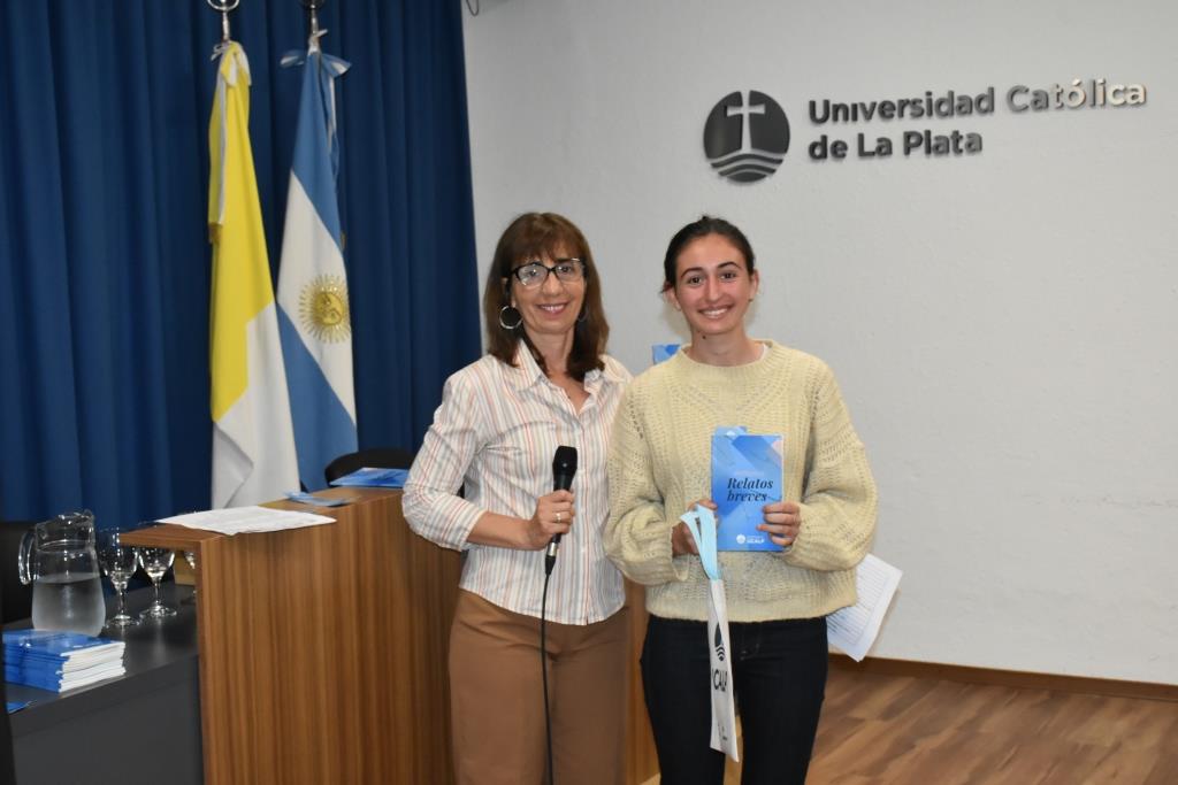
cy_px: 392
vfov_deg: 26.5
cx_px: 589
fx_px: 1669
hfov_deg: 38.9
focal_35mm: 51
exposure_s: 1/250
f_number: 7.1
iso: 3200
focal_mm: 34
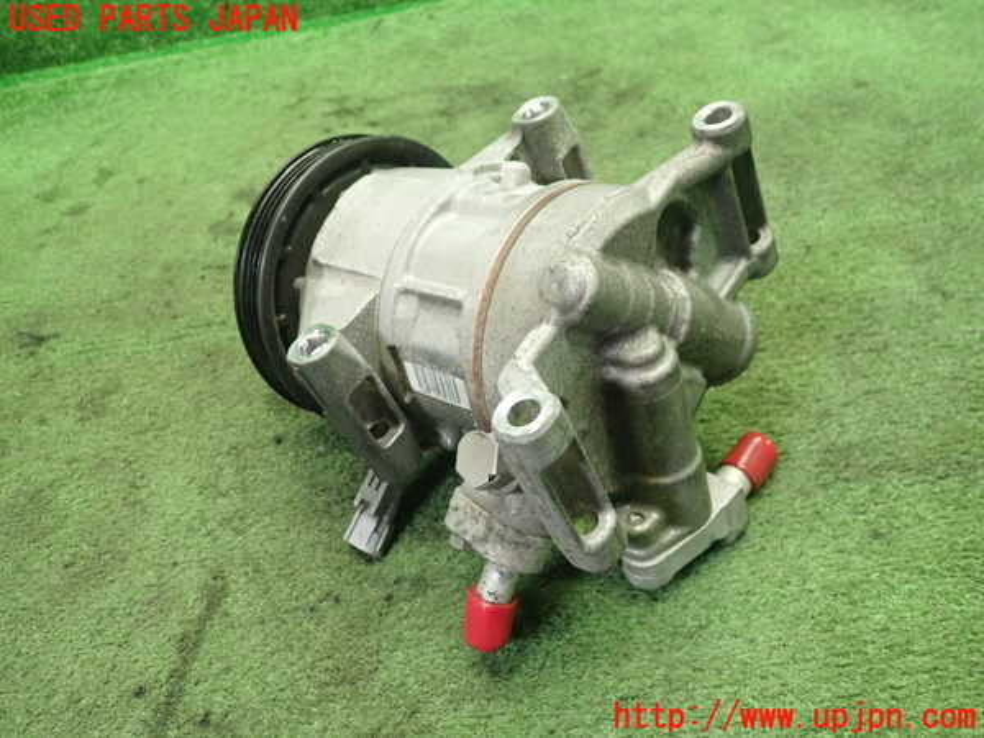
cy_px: 369
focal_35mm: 30
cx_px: 492
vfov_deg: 46.8
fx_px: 853
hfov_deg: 60.0
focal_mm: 5.5
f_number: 2.3
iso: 800
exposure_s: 1/100
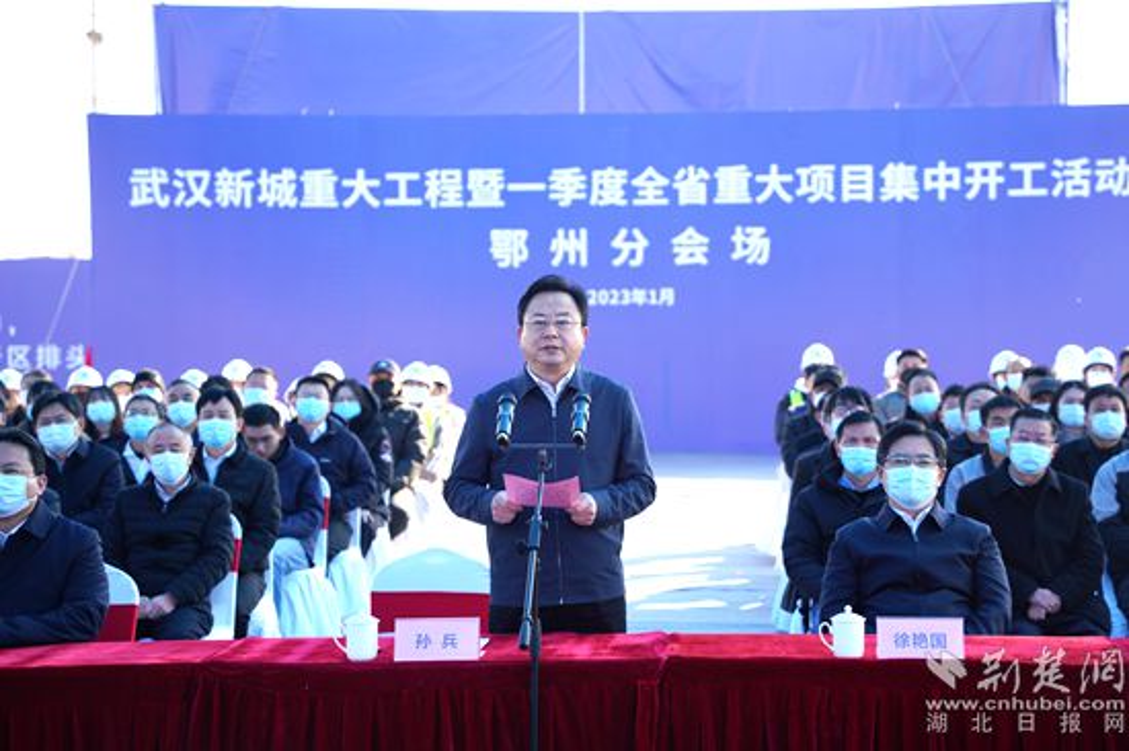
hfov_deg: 25.7
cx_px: 564
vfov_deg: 17.3
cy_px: 376
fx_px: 2476
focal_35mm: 79
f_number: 4.5
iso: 100
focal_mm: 79
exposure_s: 1/250
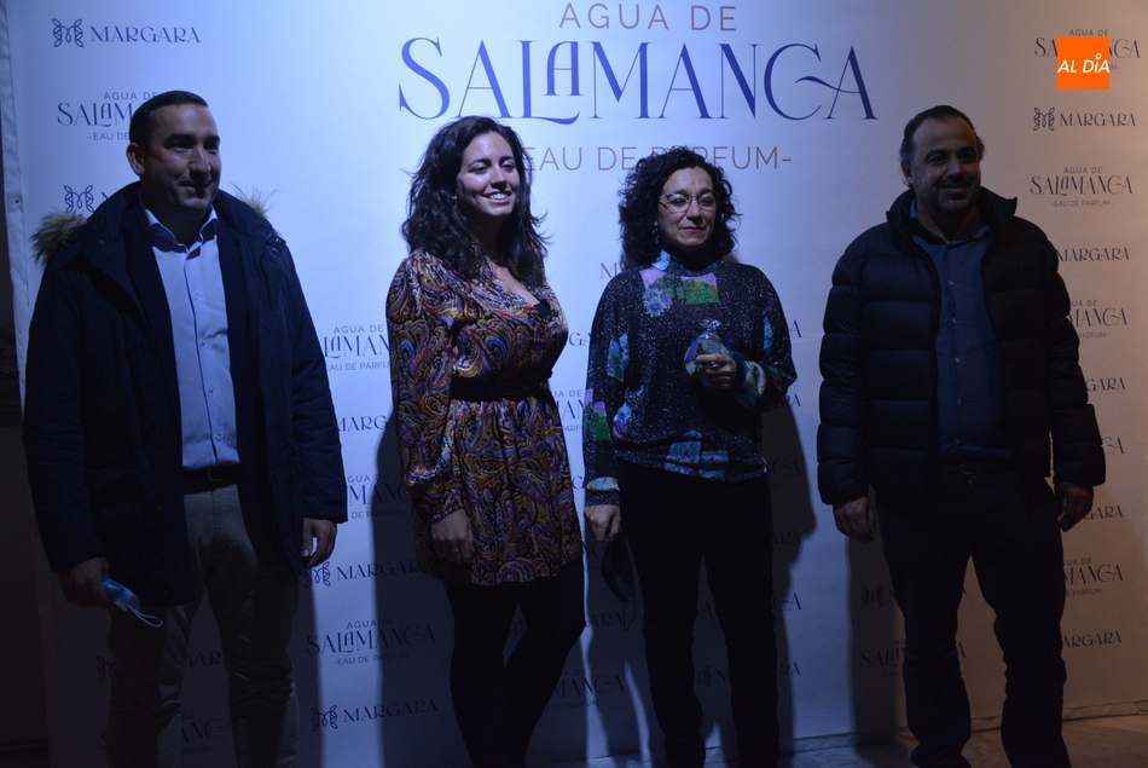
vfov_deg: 34.3
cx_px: 574
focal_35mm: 39
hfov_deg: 49.5
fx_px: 1245
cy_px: 384
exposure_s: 1/180
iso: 900
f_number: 4
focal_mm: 26
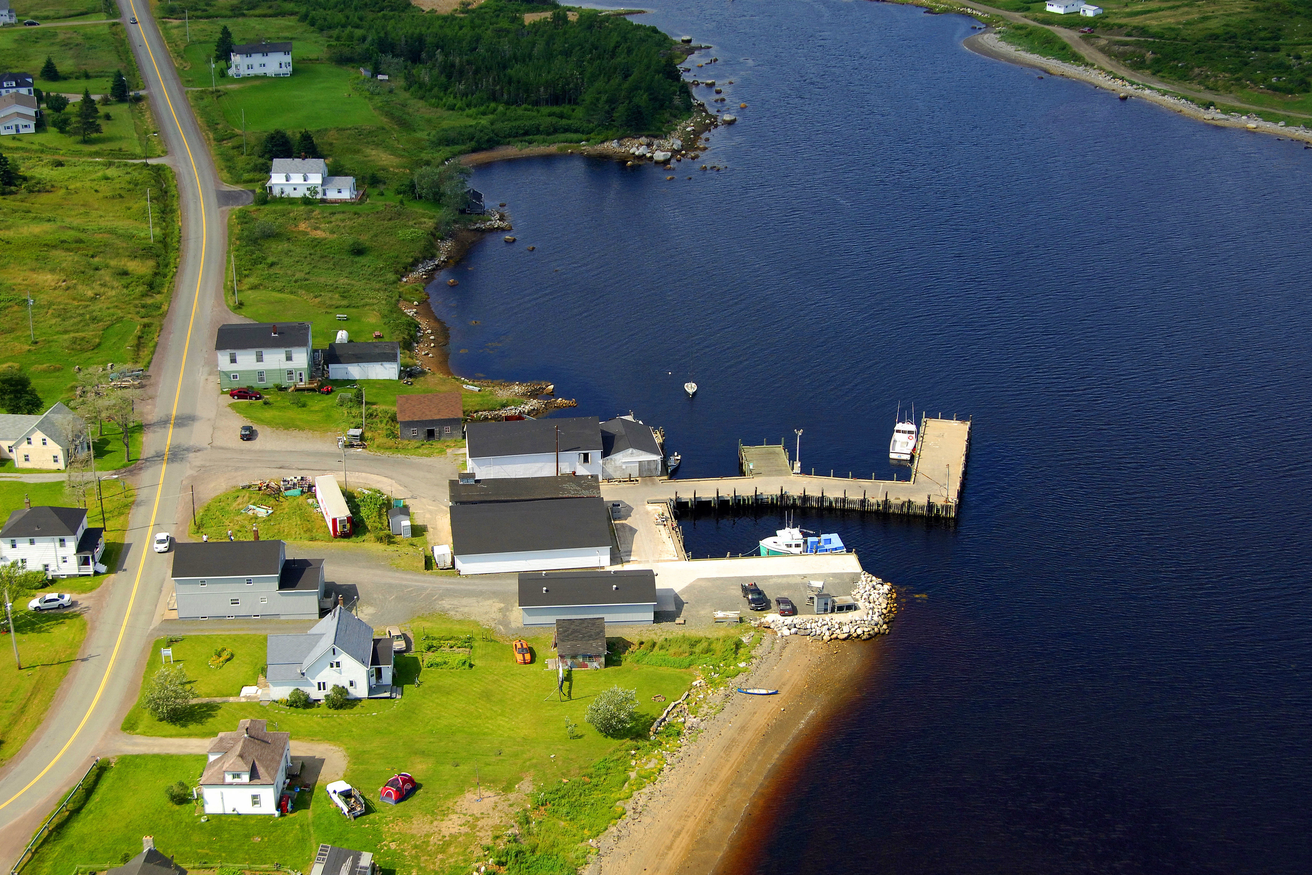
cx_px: 660
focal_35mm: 52
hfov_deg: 38.2
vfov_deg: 26.0
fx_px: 1895
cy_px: 444
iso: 400
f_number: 5.6
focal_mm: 34
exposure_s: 1/1000
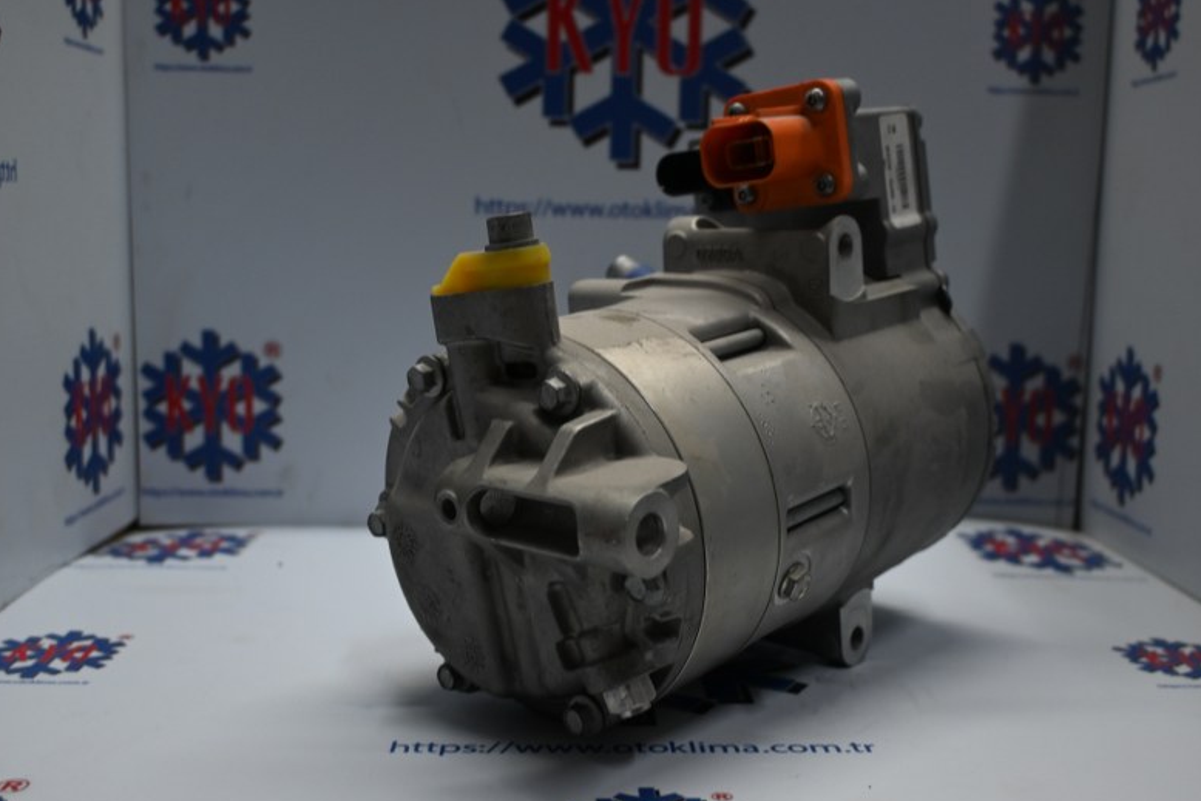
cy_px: 407
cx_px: 600
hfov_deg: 51.0
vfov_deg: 35.3
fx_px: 1260
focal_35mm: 38
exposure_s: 1/125
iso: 560
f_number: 4.2
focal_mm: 24.5
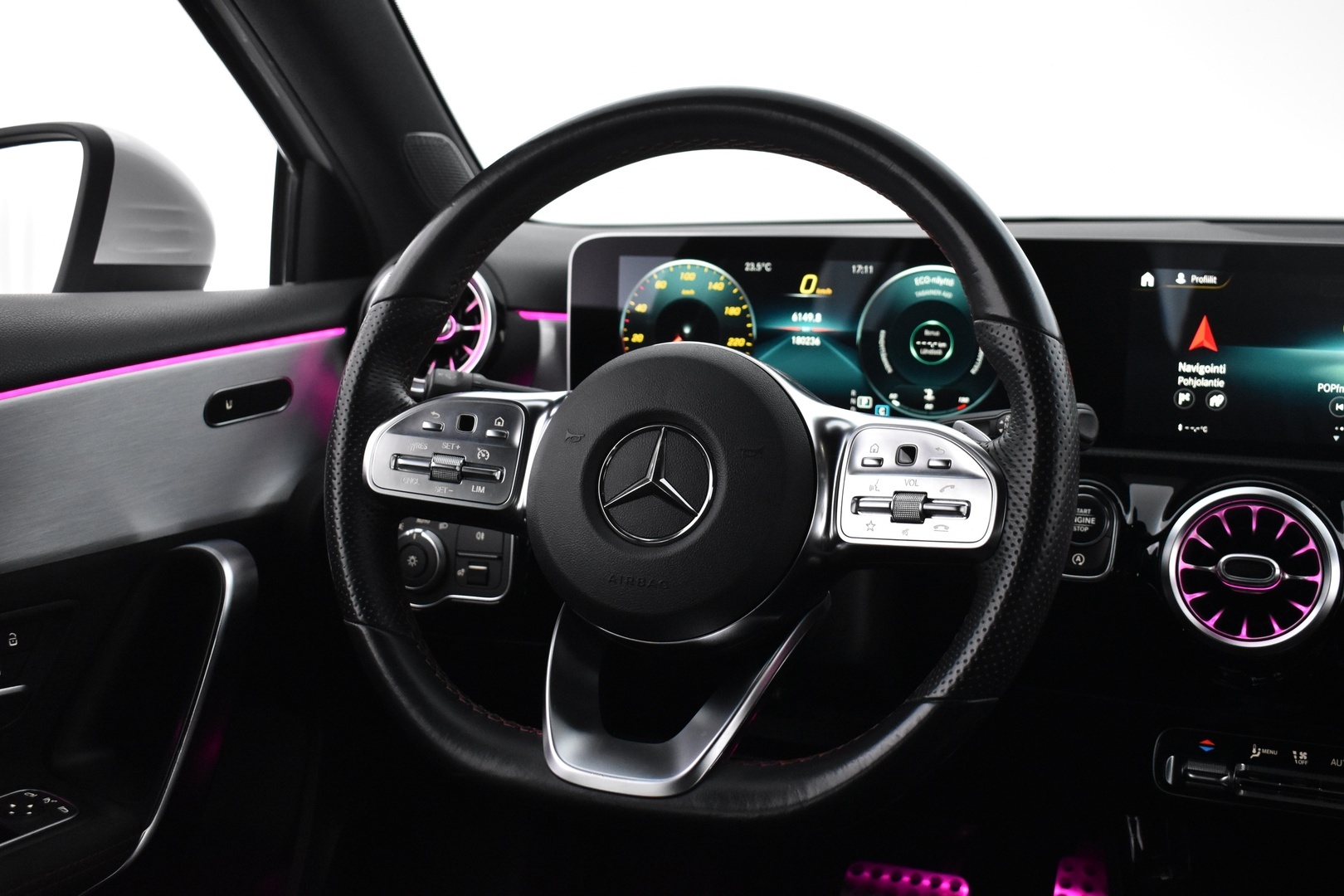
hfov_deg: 49.6
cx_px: 672
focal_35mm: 39
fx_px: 1456
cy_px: 448
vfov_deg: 34.2
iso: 2500
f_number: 4
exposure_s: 1/40
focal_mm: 26
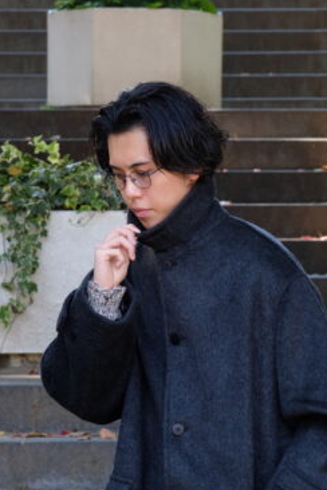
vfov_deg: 11.3
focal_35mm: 182
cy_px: 360
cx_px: 235
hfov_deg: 7.5
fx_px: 2480
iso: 500
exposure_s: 1/85
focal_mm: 67.1
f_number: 5.6
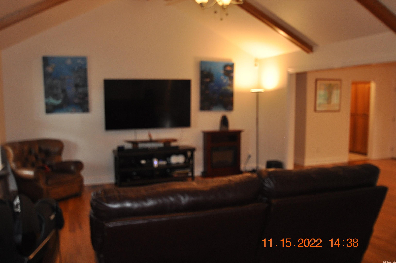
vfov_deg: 43.5
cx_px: 198
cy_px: 132
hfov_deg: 62.0
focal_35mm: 30
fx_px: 330
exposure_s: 1/60
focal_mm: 20
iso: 800
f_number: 4.2
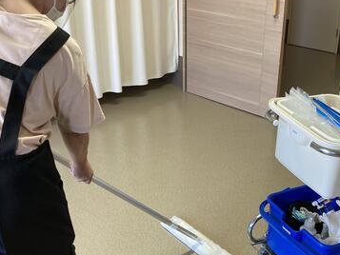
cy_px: 140
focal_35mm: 47
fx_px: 462
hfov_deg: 40.3
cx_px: 193
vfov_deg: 30.9
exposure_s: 1/50
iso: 50
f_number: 1.8
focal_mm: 3.99
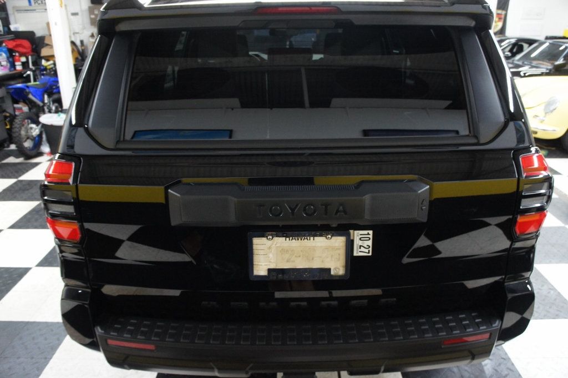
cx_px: 284
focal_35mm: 27
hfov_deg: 67.4
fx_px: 426
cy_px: 189
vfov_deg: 47.9
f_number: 3.5
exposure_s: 1/40
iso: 1600
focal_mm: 18
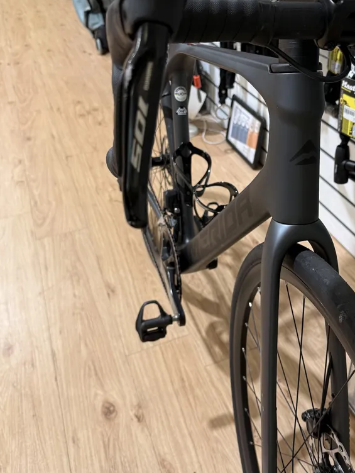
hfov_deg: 41.4
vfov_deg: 53.7
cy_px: 204
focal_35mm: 34
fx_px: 464
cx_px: 231
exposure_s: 1/100
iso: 100
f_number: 1.78
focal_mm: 6.76
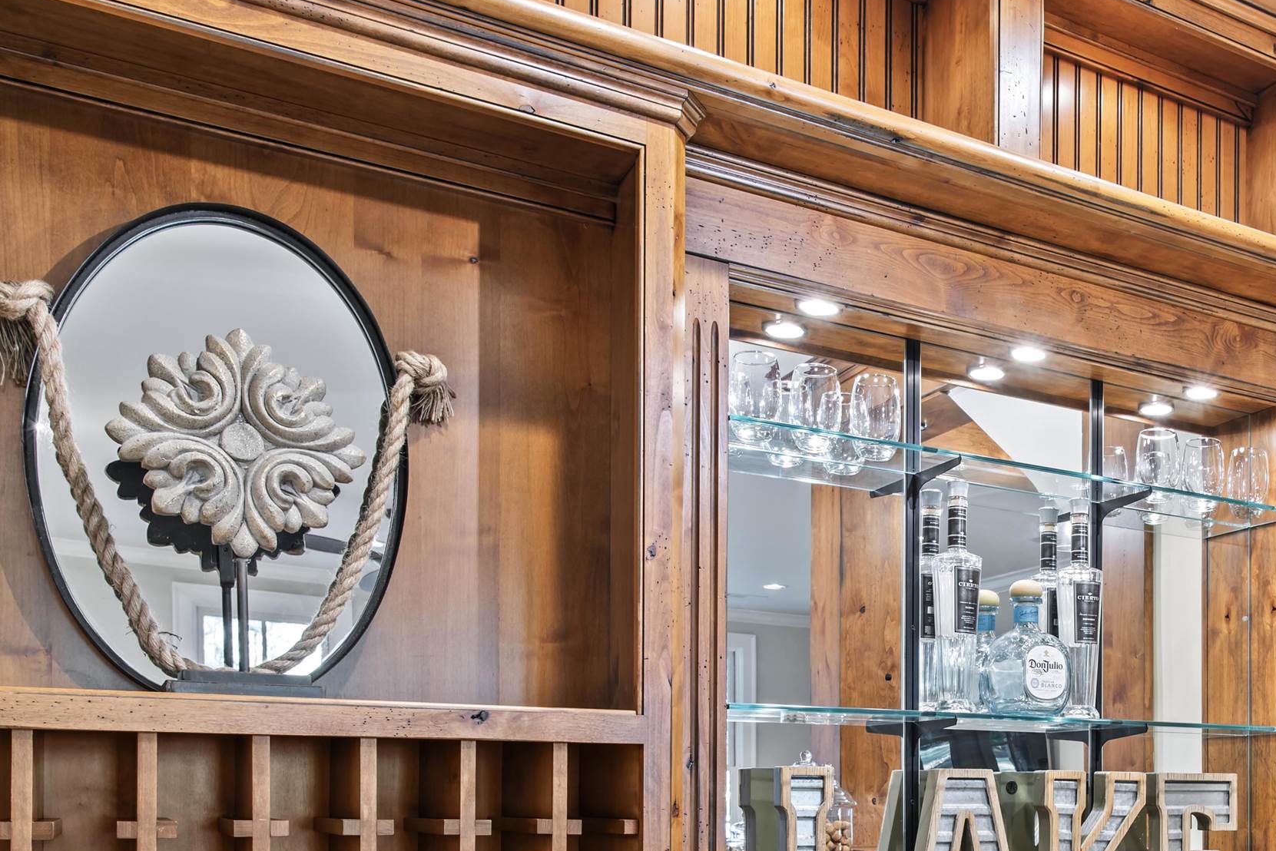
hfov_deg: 48.7
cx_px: 1032
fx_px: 1312
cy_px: 758
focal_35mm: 37
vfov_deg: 34.1
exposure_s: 3
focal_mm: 20
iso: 200
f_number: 8
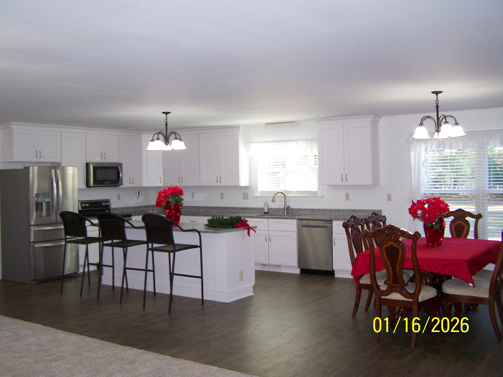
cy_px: 188
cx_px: 252
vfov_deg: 37.7
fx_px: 552
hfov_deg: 49.0
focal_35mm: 38
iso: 160
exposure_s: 1/60
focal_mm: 6.3
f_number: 2.8
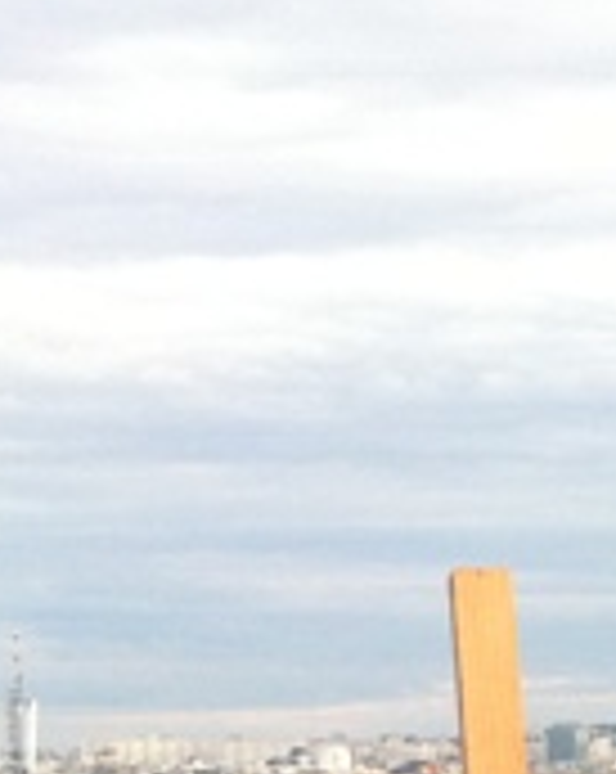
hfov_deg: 9.3
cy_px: 886
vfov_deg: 11.9
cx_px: 1048
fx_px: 3633
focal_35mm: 159
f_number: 2.8
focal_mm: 3.85
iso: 80
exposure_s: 1/184
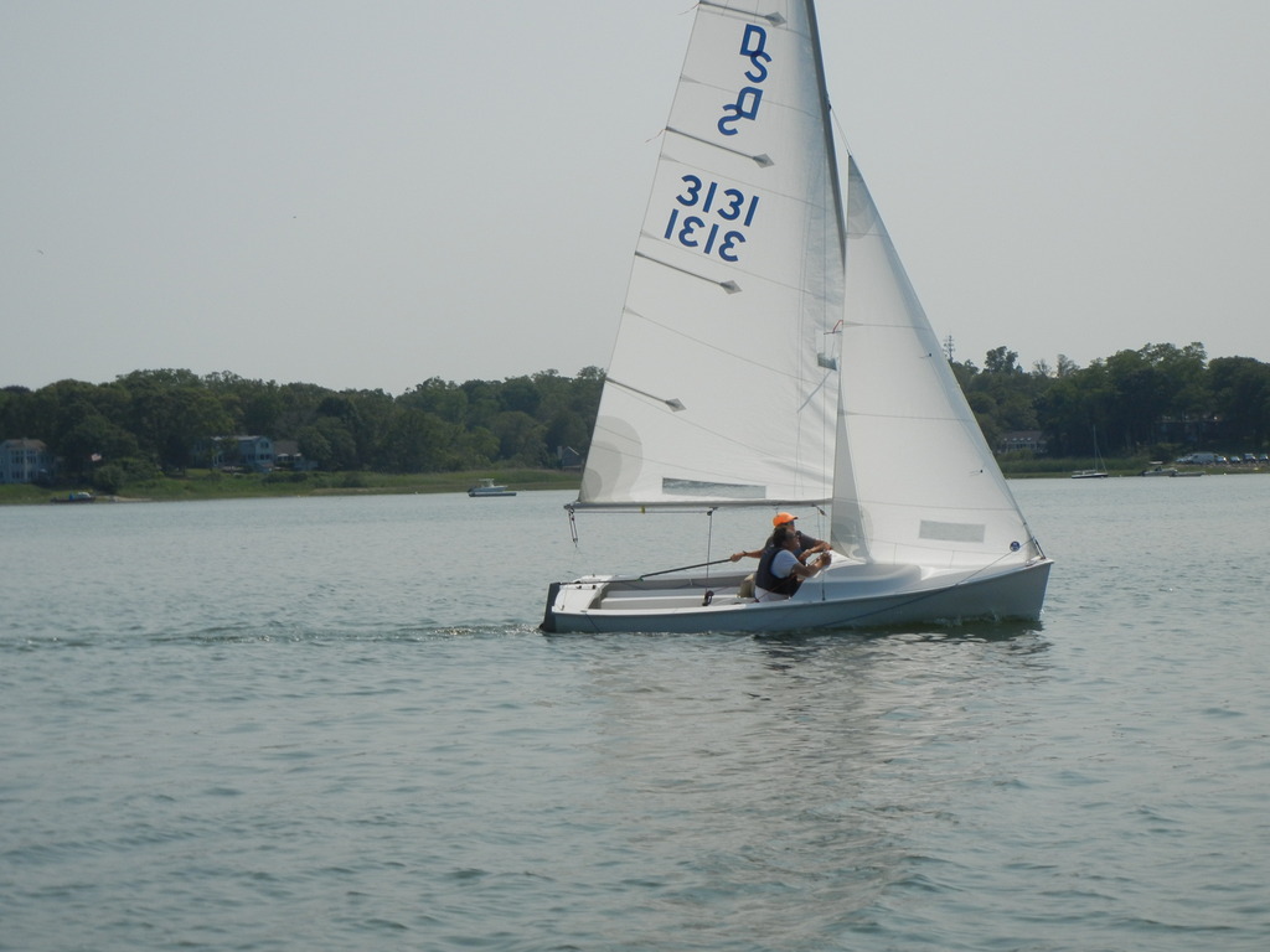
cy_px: 476
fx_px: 3742
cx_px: 635
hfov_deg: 19.3
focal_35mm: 102
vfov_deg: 14.5
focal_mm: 18.3
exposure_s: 1/577
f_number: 9
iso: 160
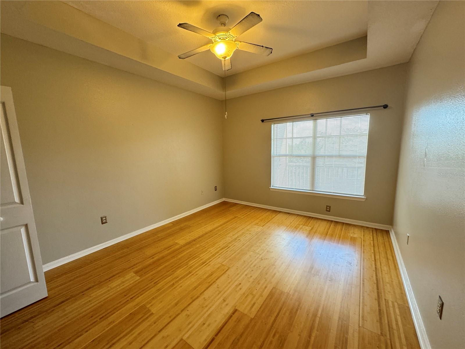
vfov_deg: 85.7
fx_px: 188
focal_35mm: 14
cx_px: 232
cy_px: 174
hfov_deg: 102.1
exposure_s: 1/60
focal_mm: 2.22
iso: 200
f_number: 2.2
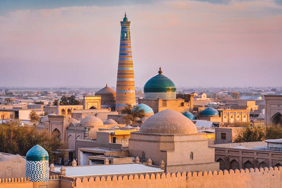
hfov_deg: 19.5
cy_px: 94
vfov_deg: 13.0
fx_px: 823
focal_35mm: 105
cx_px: 141
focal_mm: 105
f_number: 5
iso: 200
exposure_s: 1/125
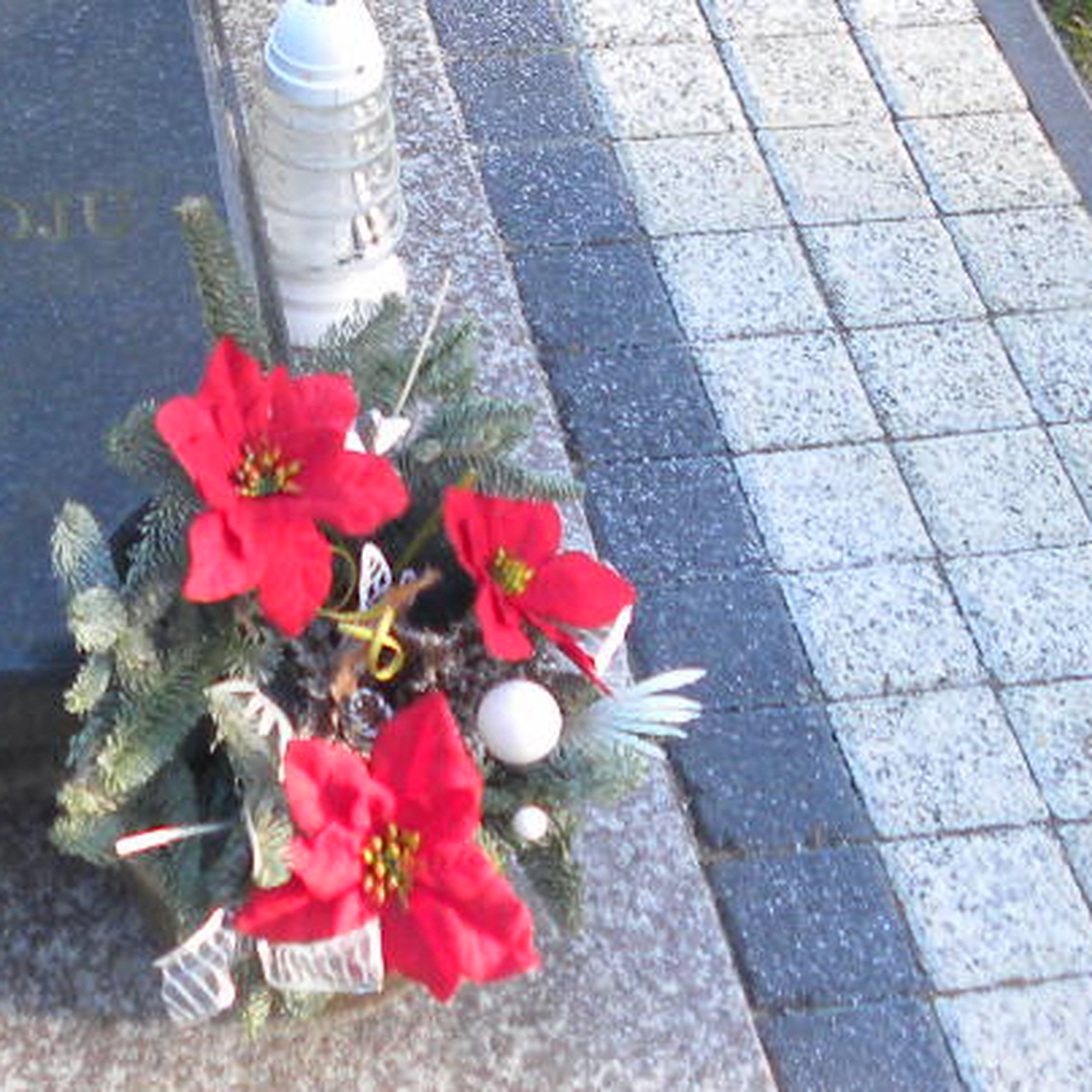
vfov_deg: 17.8
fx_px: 3248
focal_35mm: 91
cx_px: -122
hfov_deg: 18.3
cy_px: -346
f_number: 2.8
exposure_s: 1/76.6
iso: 85
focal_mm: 4.6
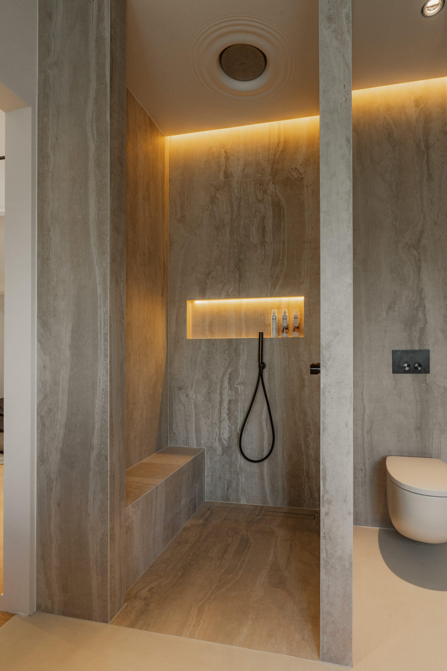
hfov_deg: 67.4
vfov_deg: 90.0
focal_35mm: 18
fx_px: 335
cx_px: 224
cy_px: 336
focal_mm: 18
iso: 320
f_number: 11
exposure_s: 1/6
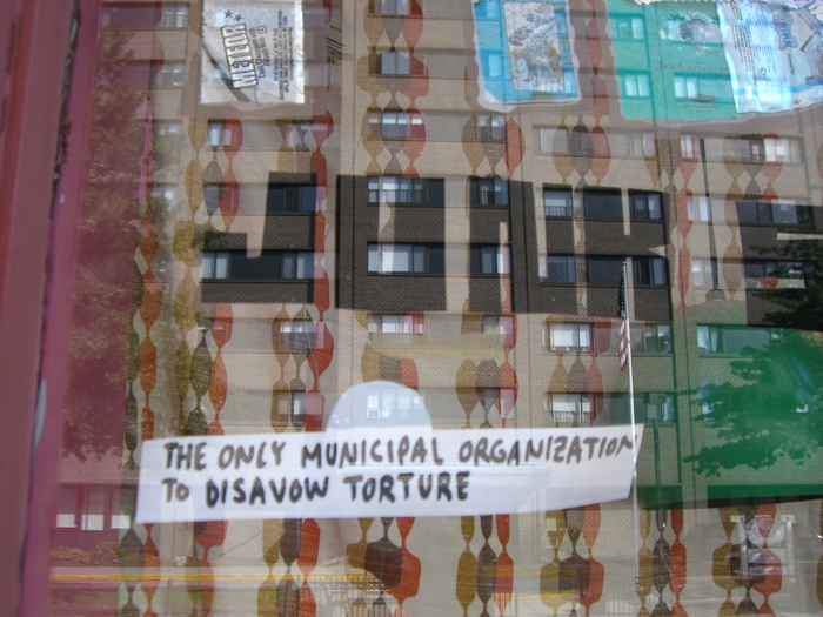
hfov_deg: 49.0
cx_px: 412
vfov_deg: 37.7
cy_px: 308
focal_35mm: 38
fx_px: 903
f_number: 2.7
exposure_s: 1/160
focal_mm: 6.2
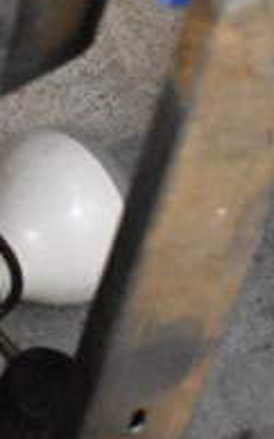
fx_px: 2673
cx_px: 322
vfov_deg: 9.1
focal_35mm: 223
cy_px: -248
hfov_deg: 5.8
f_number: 4.2
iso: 6400
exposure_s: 1/125
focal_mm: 31
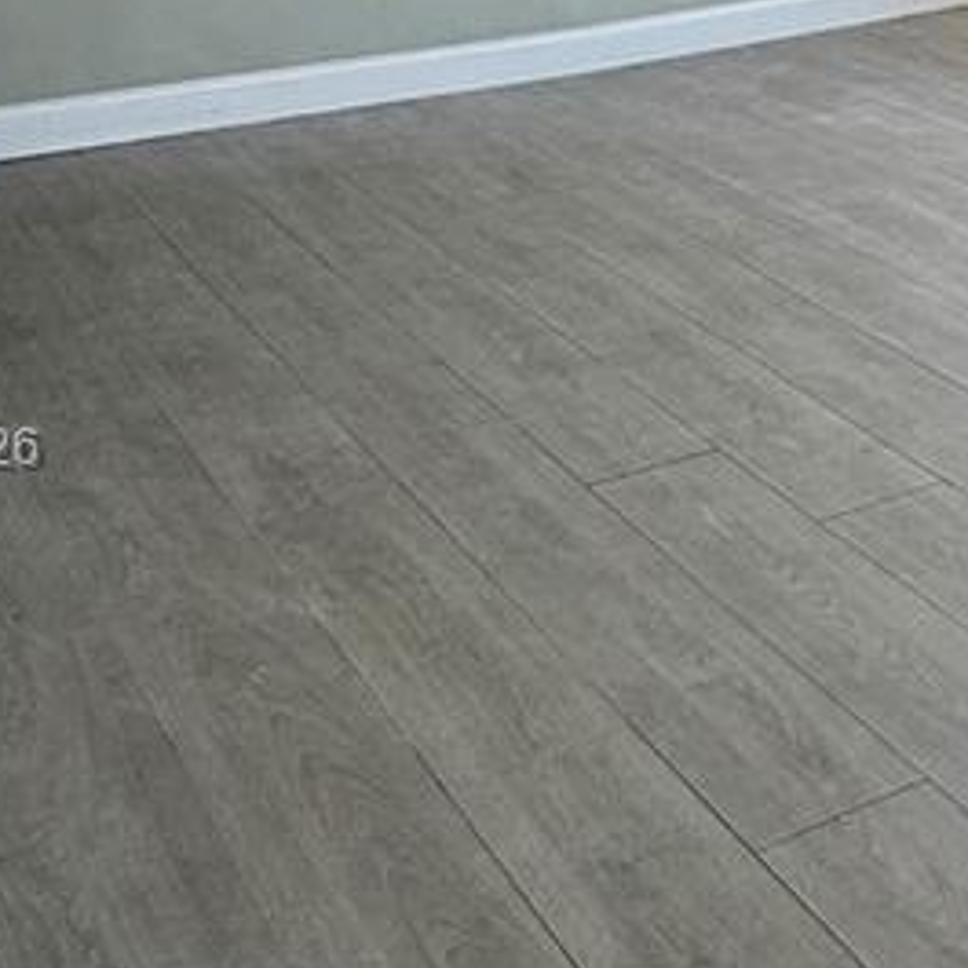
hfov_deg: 28.3
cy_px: 453
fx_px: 1772
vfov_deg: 30.6
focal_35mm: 56
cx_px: 1008
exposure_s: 1/99
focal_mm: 2.22
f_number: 2.2
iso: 64
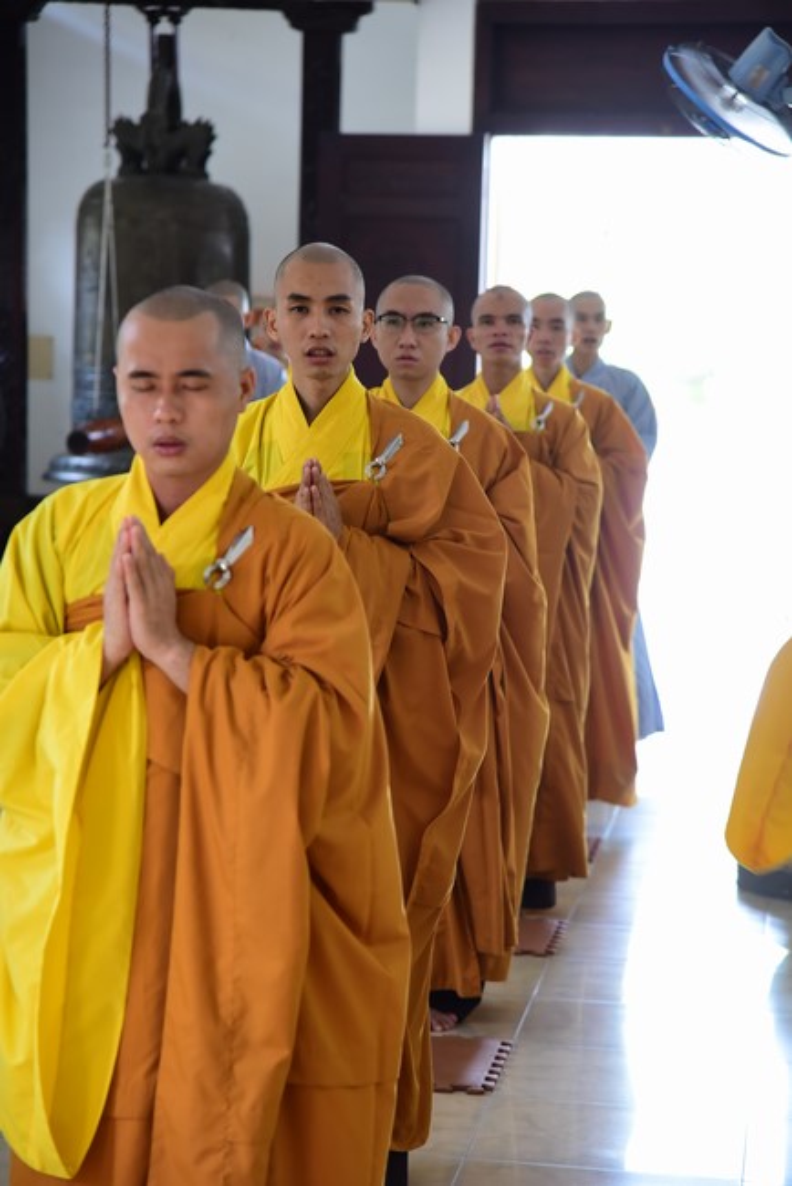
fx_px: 3461
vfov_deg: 19.4
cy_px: 593
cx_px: 396
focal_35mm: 105
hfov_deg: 13.1
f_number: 5
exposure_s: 1/50
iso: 2000
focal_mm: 105
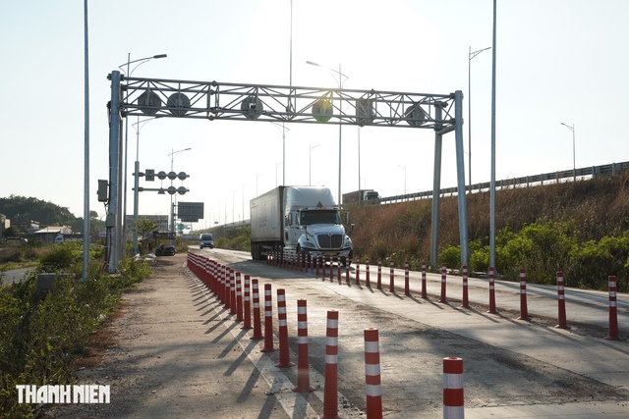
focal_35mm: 39
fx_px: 682
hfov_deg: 49.5
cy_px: 210
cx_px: 314
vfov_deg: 34.2
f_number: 8
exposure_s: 1/1250
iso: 400
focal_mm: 26
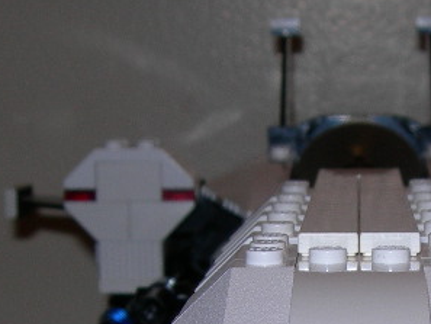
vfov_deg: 11.1
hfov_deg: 15.0
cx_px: 328
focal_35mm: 131
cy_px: 392
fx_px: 1632
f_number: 4.8
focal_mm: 7.8
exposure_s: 1/60.1
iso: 50
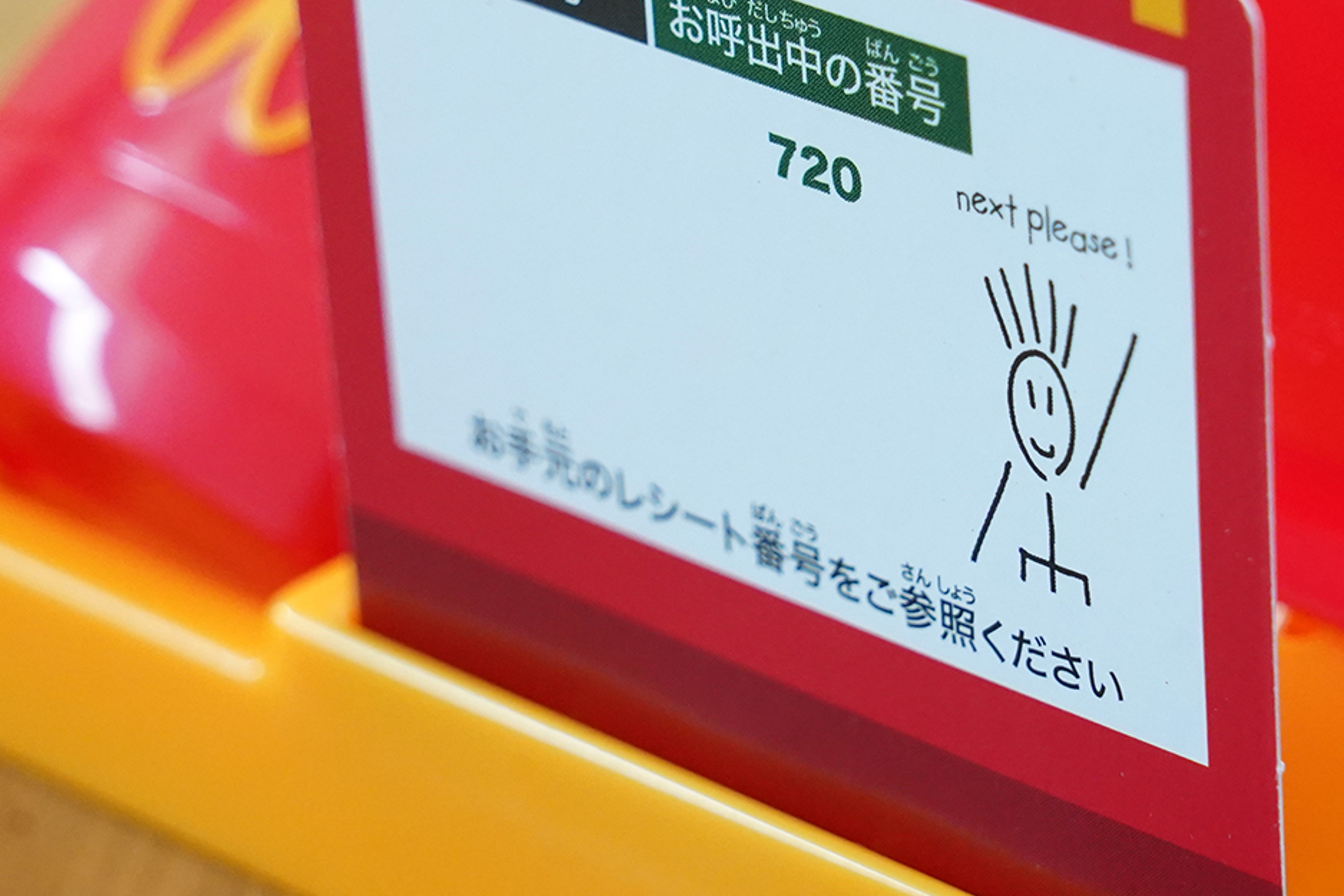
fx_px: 8025
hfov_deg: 9.6
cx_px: 850
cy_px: 324
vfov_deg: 6.4
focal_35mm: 215
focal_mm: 105
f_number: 9
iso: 5000
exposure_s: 1/125
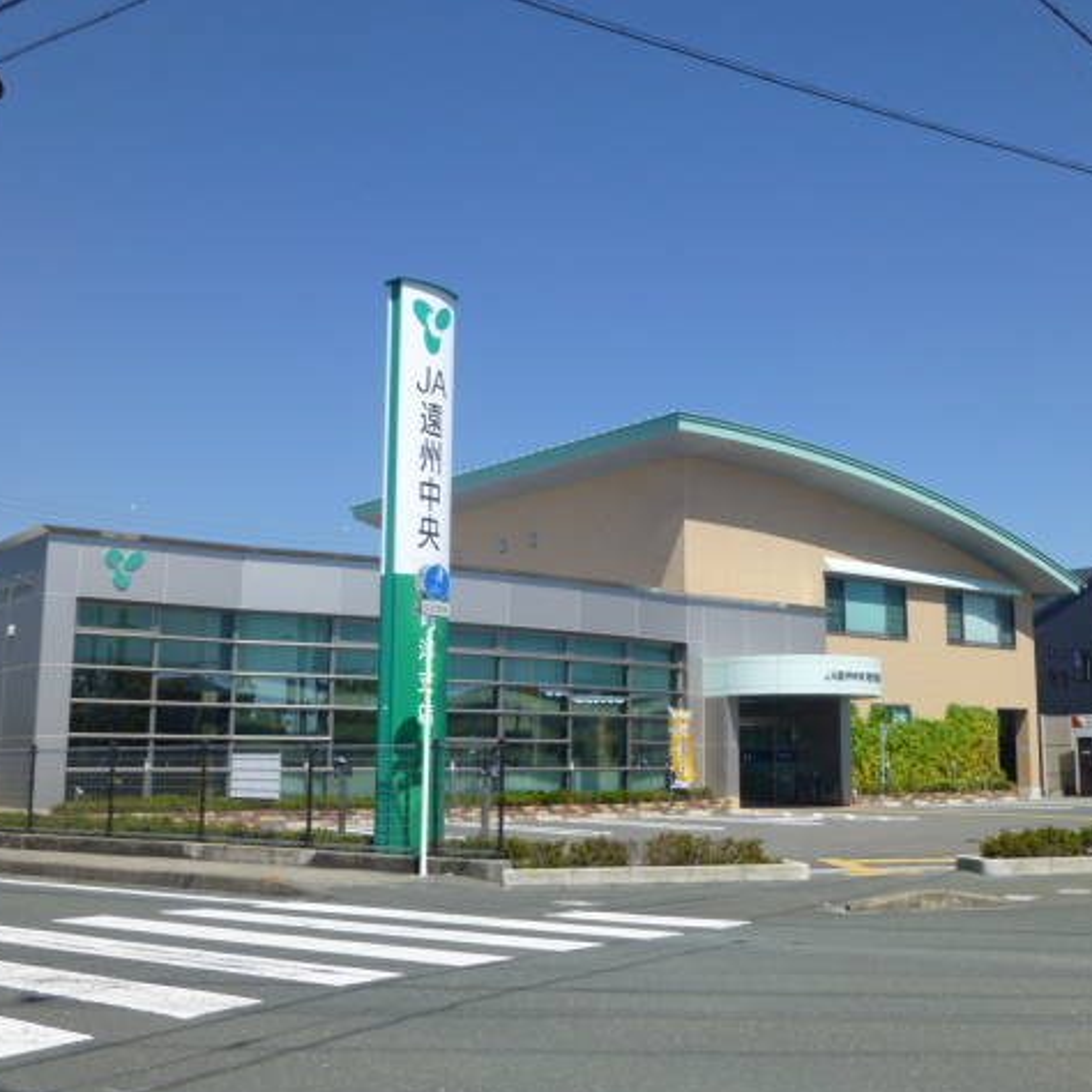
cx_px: 666
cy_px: 551
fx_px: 1321
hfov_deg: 44.6
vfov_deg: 44.9
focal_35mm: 37
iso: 100
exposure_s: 1/160
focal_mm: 5.6
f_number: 10
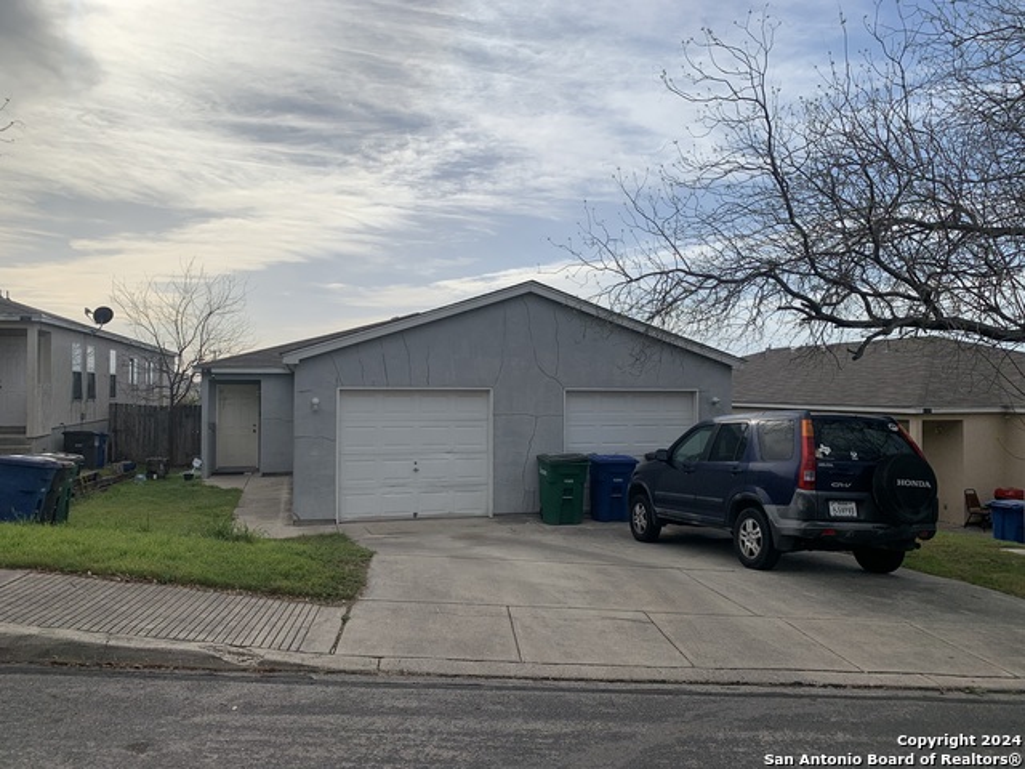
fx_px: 770
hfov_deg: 67.3
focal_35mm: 26
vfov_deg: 53.1
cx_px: 512
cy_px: 384
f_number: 1.8
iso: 25
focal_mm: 4.25
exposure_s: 1/4673
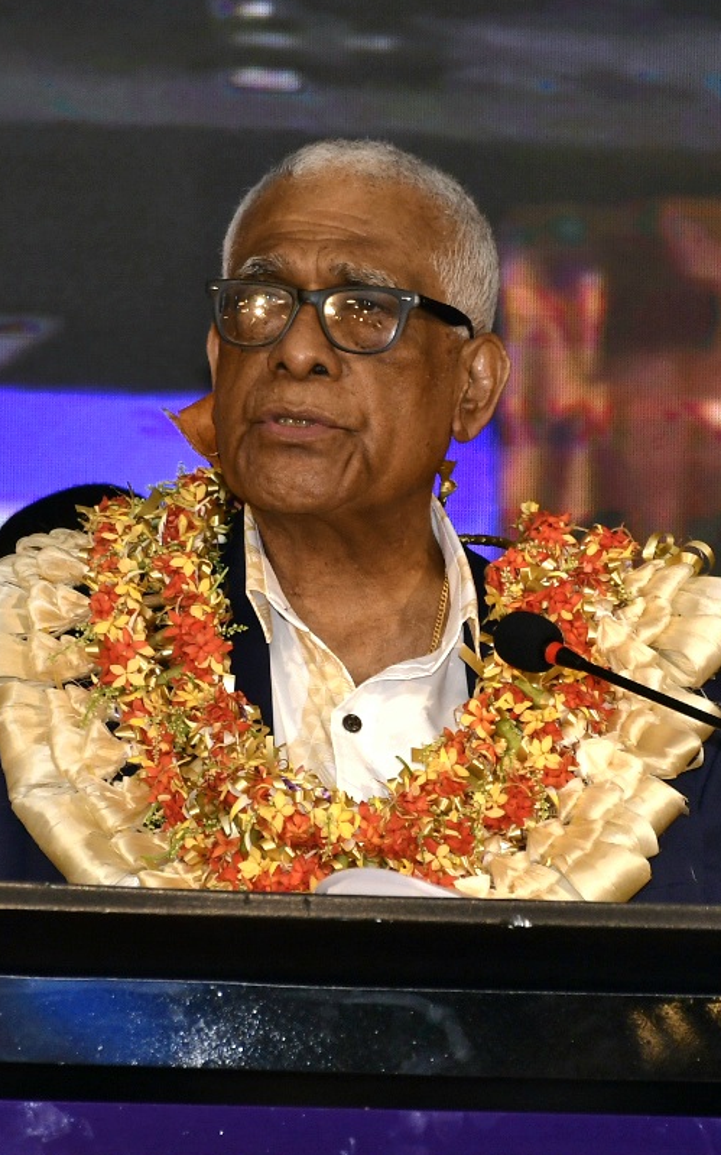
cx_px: 400
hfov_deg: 3.0
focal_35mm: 434
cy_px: 614
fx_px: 13652
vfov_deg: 4.8
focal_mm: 140
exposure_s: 1/125
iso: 800
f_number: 5.6
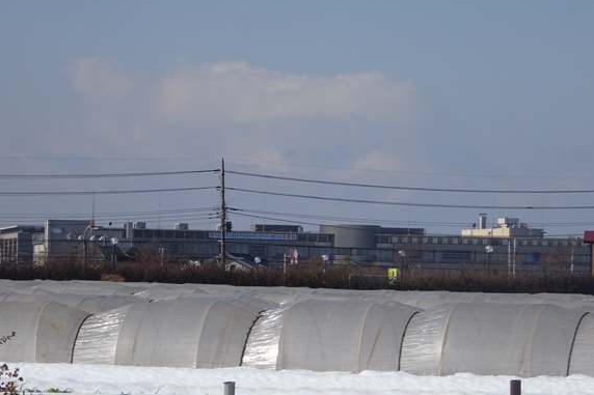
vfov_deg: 5.9
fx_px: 3843
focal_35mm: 233
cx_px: 348
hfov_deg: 8.8
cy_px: 235
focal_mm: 31.31
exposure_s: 1/800
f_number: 5.6
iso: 80
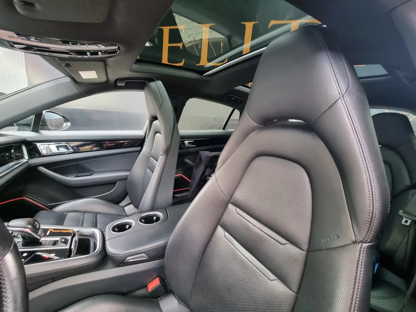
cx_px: 208
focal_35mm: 13
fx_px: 156
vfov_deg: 89.9
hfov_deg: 106.2
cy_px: 156
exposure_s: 1/25
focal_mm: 2.2
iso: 640
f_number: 2.2
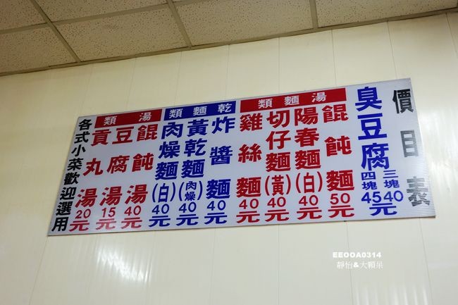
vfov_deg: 35.9
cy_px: 152
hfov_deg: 51.9
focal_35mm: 37
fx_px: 471
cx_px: 229
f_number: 2.8
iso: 320
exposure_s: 1/40
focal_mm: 13.53
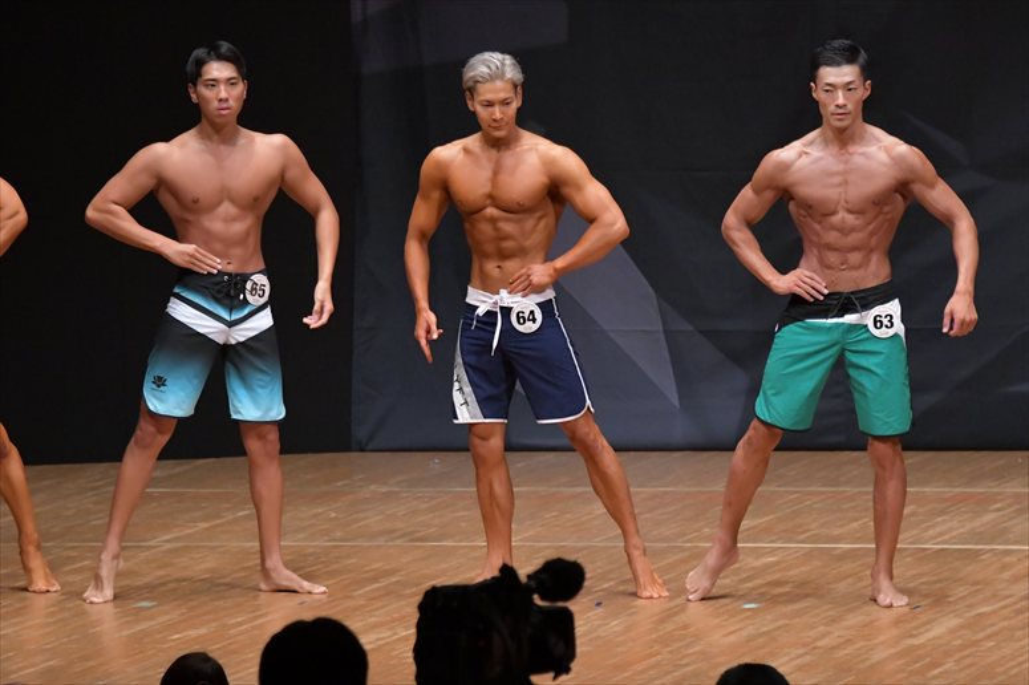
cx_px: 514
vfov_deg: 5.1
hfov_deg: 7.6
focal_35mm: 270
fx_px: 7714
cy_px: 342
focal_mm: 180
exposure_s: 1/400
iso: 6400
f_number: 5.6
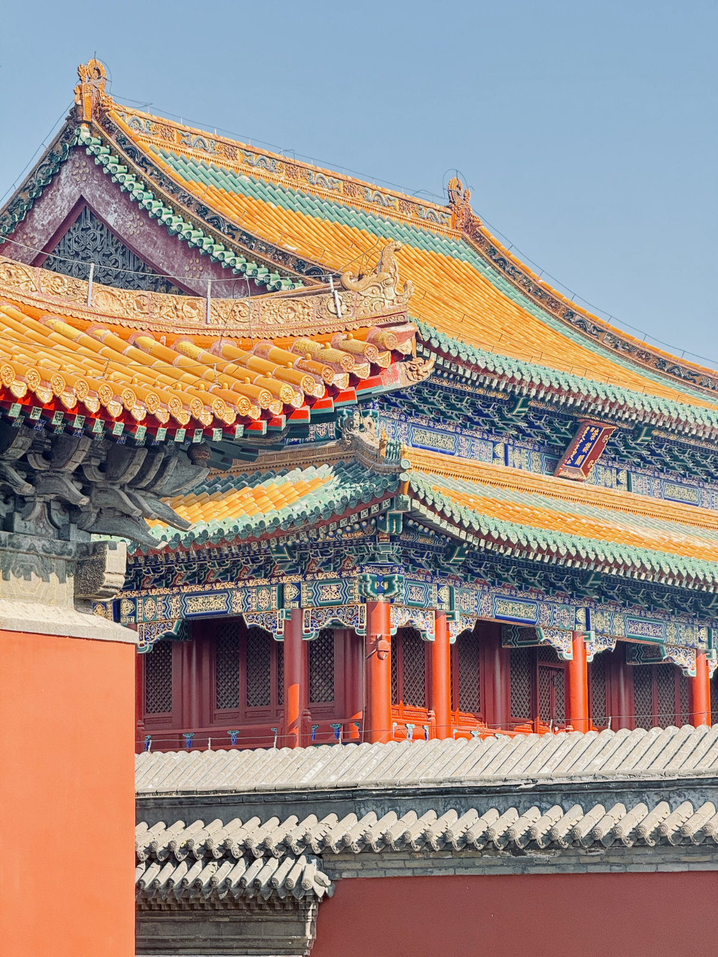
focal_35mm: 120
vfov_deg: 16.4
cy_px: 478
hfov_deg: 12.3
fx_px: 3319
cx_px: 359
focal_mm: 15.7
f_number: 2.8
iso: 64
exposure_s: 1/296
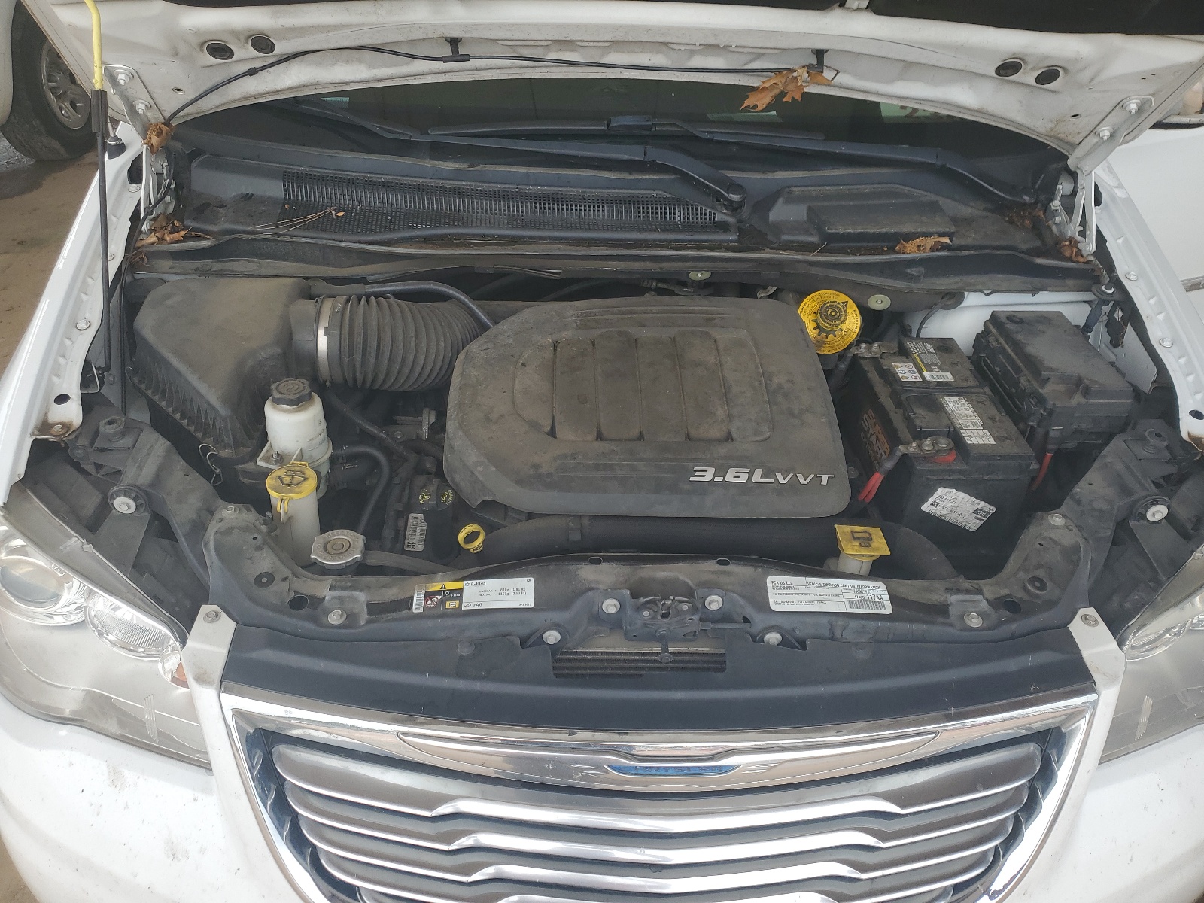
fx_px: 904
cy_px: 452
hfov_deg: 67.3
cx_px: 602
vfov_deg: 53.1
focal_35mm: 26
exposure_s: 1/833
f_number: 1.5
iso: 50
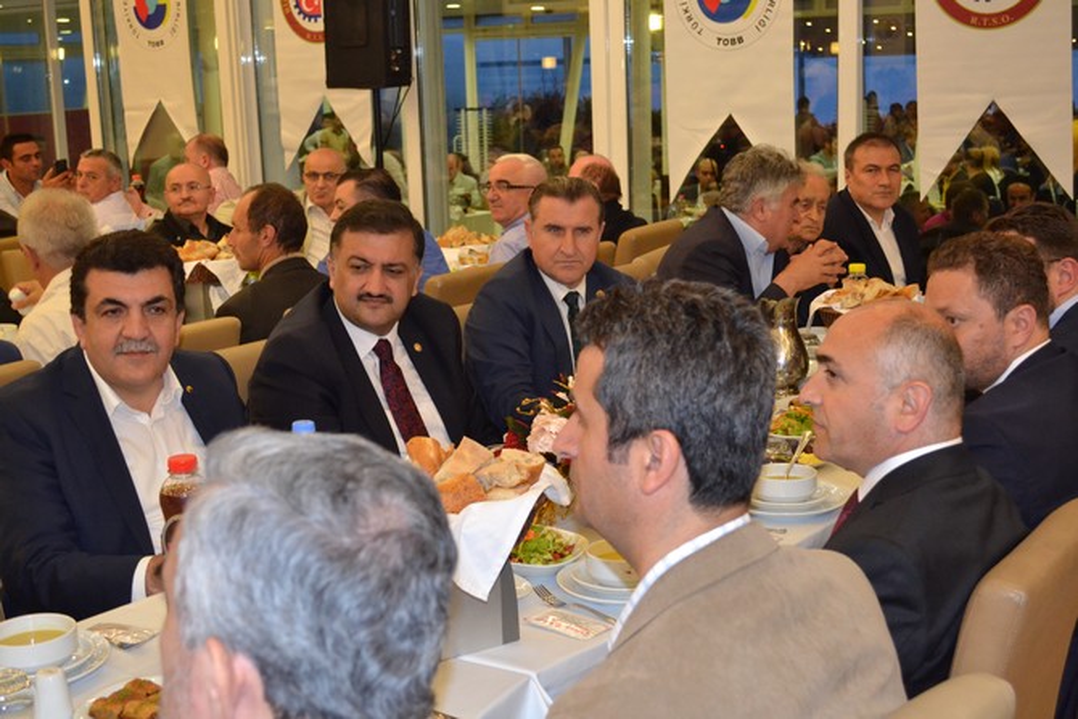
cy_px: 360
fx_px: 1438
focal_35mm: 48
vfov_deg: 28.1
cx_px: 539
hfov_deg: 41.1
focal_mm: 32
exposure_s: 1/60
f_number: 4.8
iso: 2200
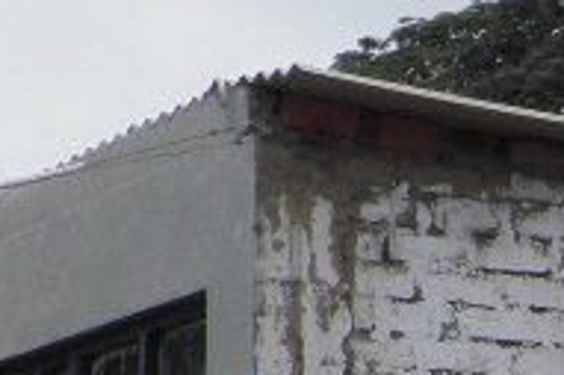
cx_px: 694
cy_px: 729
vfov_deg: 6.4
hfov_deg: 9.7
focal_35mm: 209
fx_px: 3271
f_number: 5.9
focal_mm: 5.5
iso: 50
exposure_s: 1/250
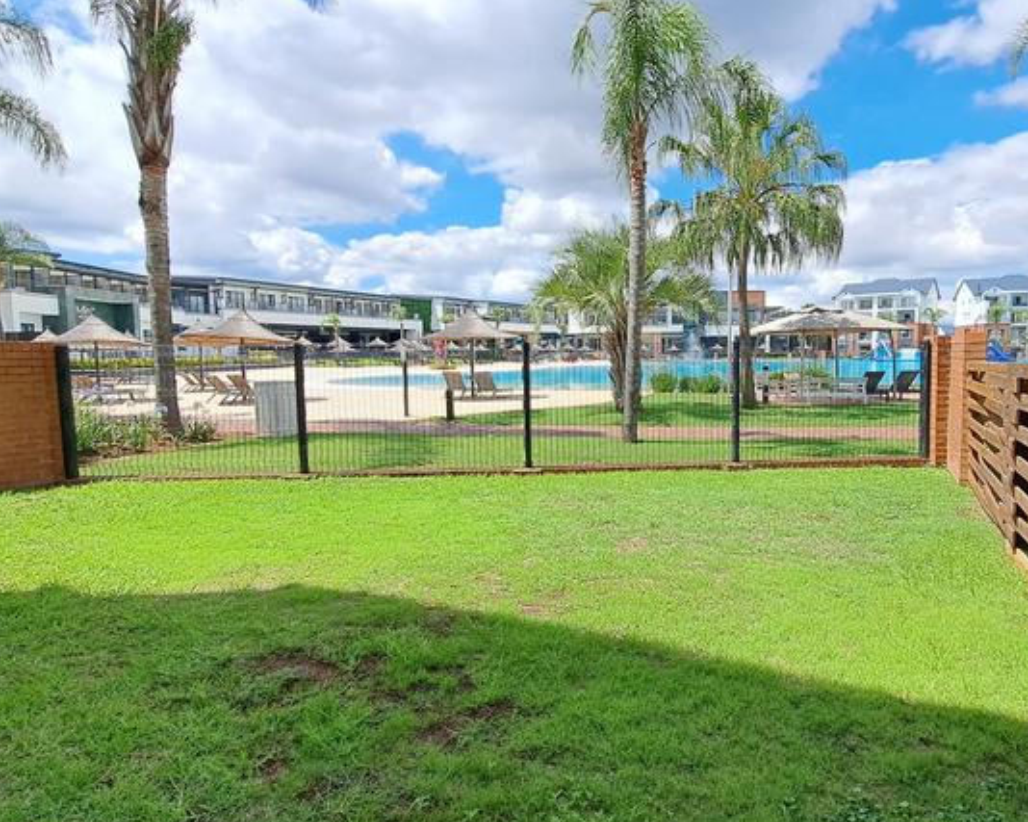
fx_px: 578
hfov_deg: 82.3
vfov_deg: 70.8
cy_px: 406
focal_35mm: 19
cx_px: 616
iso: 50
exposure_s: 1/963
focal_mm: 1.74
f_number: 2.2
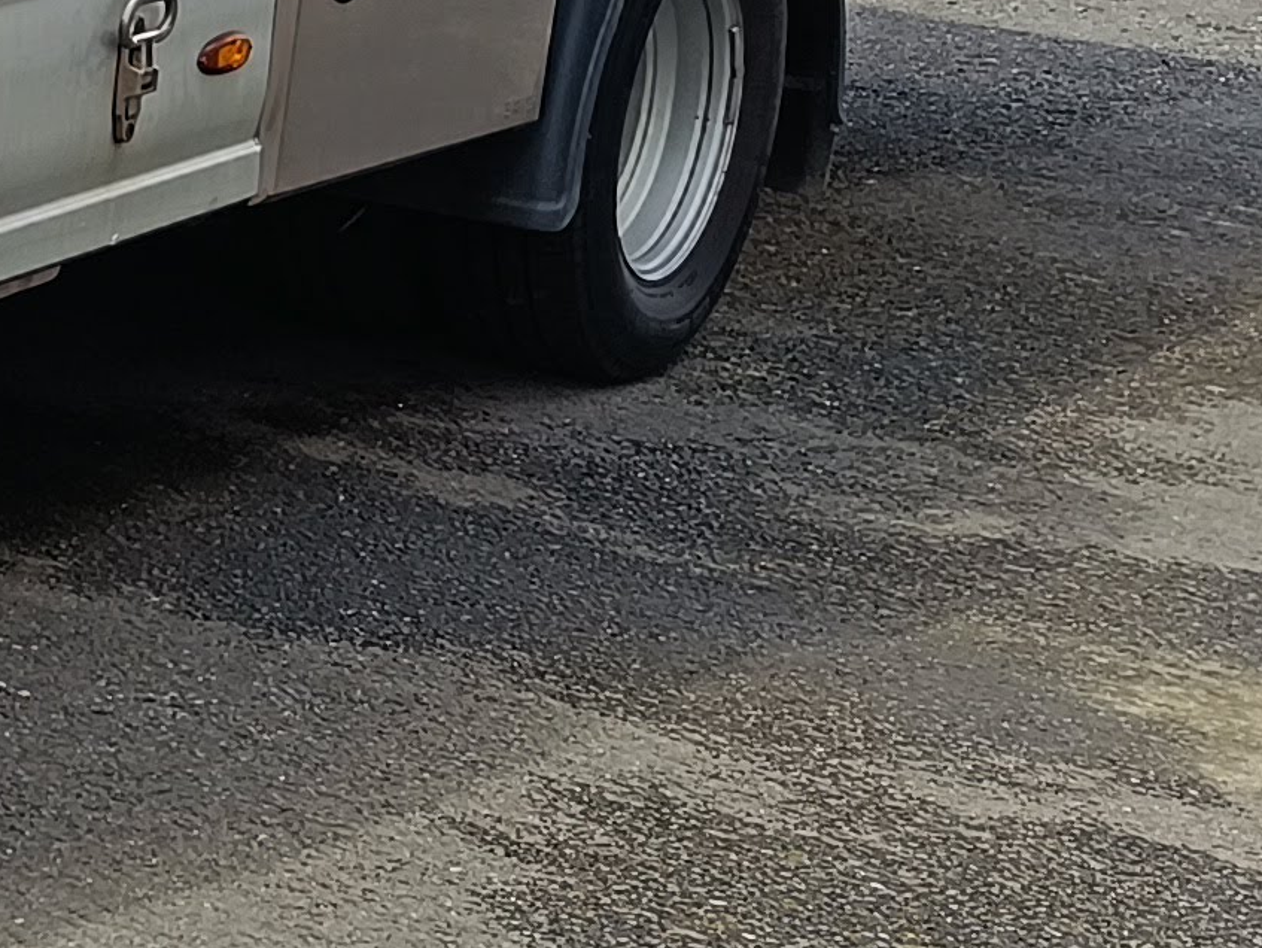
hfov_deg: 13.2
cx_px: -1654
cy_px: -24
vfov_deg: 12.6
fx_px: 4231
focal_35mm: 116
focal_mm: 5.59
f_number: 1.88
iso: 50
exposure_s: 1/233
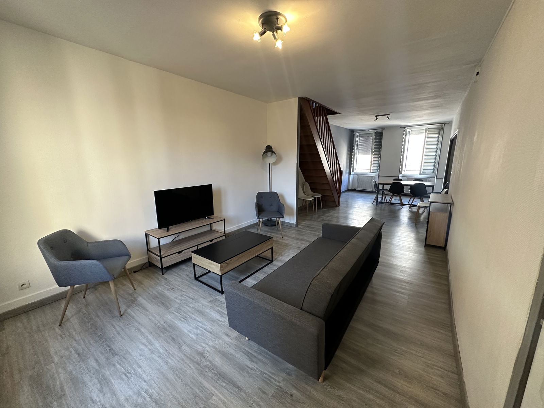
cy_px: 204
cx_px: 272
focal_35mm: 14
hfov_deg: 102.1
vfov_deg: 85.7
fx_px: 220
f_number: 2.2
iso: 320
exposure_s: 1/99
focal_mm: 2.22
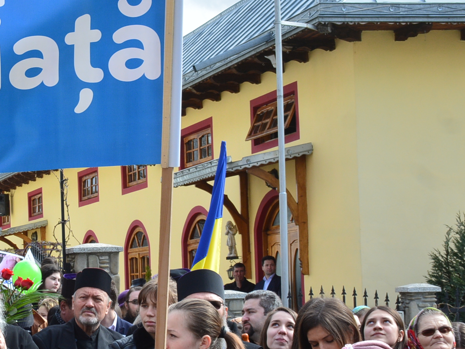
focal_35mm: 101
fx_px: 1362
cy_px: 374
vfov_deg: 14.3
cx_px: -141
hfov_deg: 18.1
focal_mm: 25
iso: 200
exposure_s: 1/80
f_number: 10
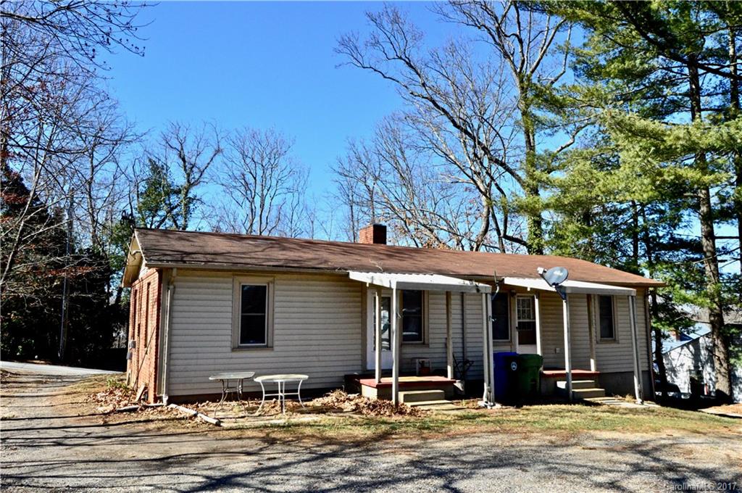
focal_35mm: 27
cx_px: 371
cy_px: 246
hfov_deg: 67.4
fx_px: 556
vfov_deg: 47.8
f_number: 13
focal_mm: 18
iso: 1600
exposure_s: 1/640
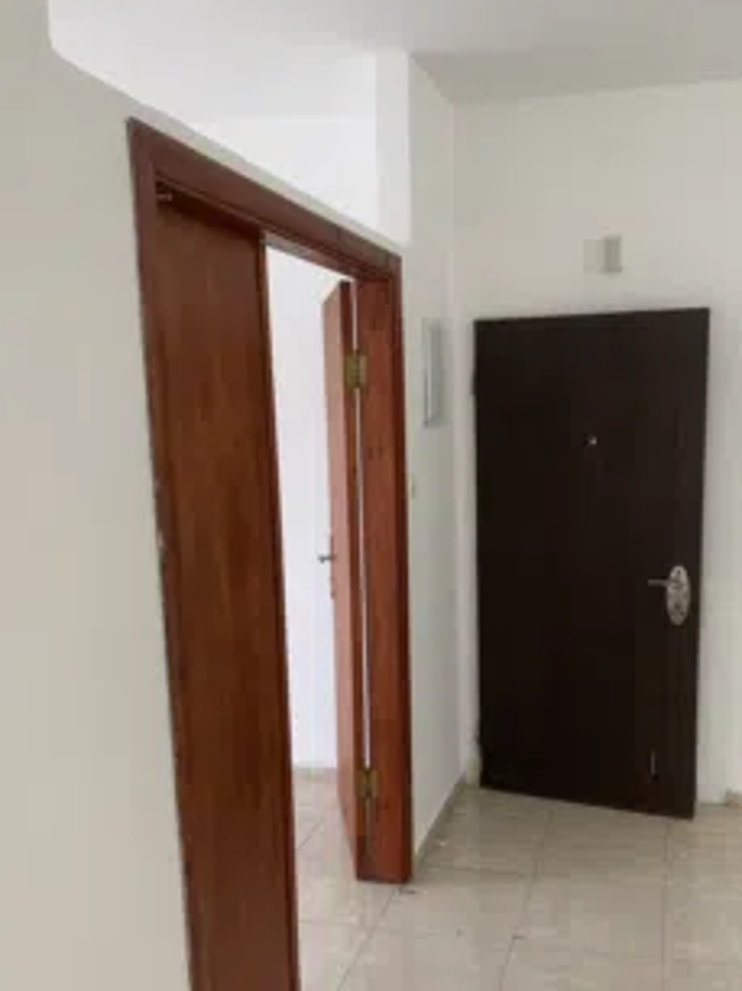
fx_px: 973
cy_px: 602
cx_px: 460
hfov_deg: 41.5
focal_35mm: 34
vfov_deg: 53.6
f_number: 1.8
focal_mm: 4.25
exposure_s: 1/50
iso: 80
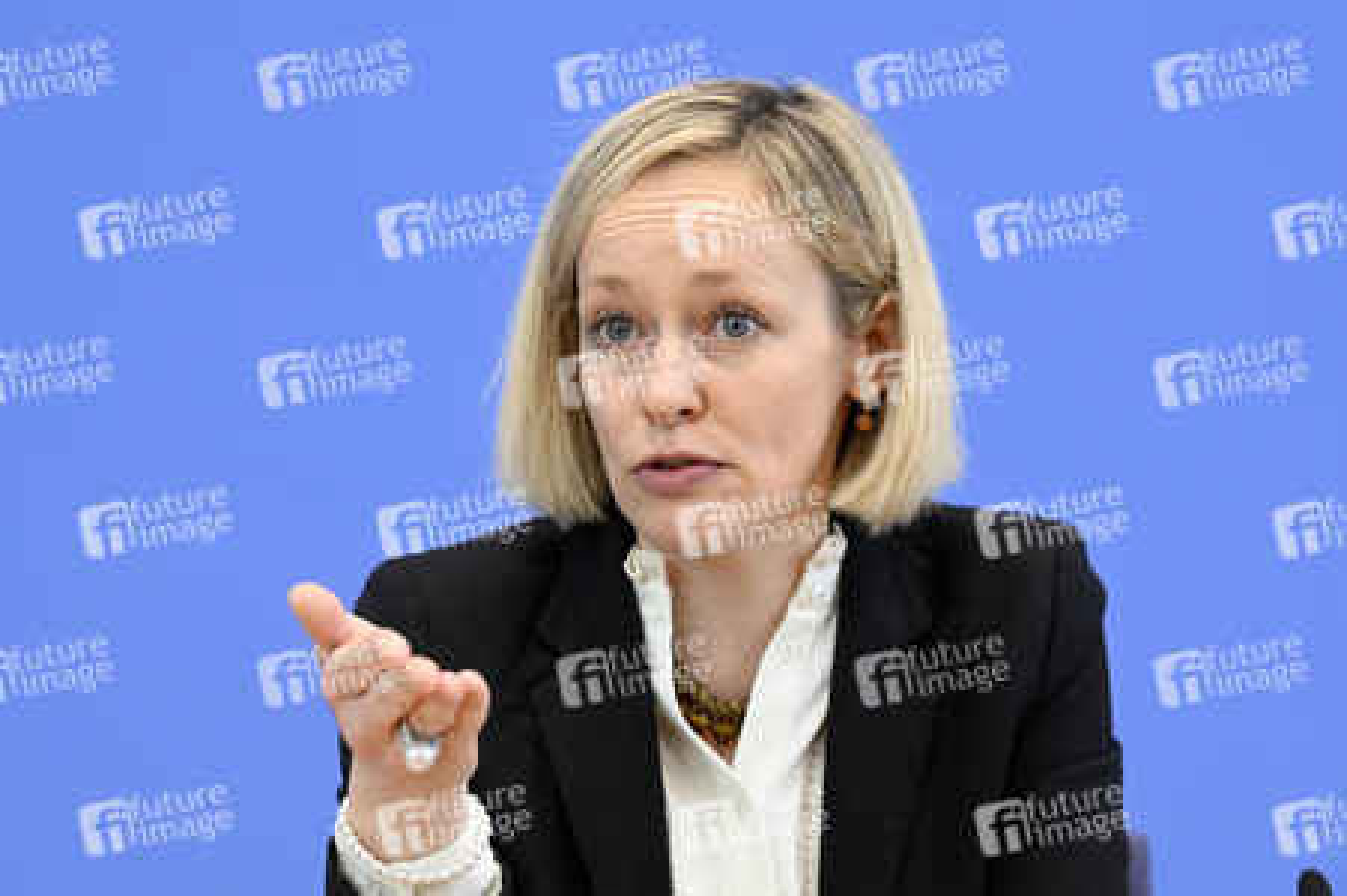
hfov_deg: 15.8
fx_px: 4860
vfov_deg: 10.5
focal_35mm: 130
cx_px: 674
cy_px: 448
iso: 4000
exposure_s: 1/400
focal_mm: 130
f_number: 6.3
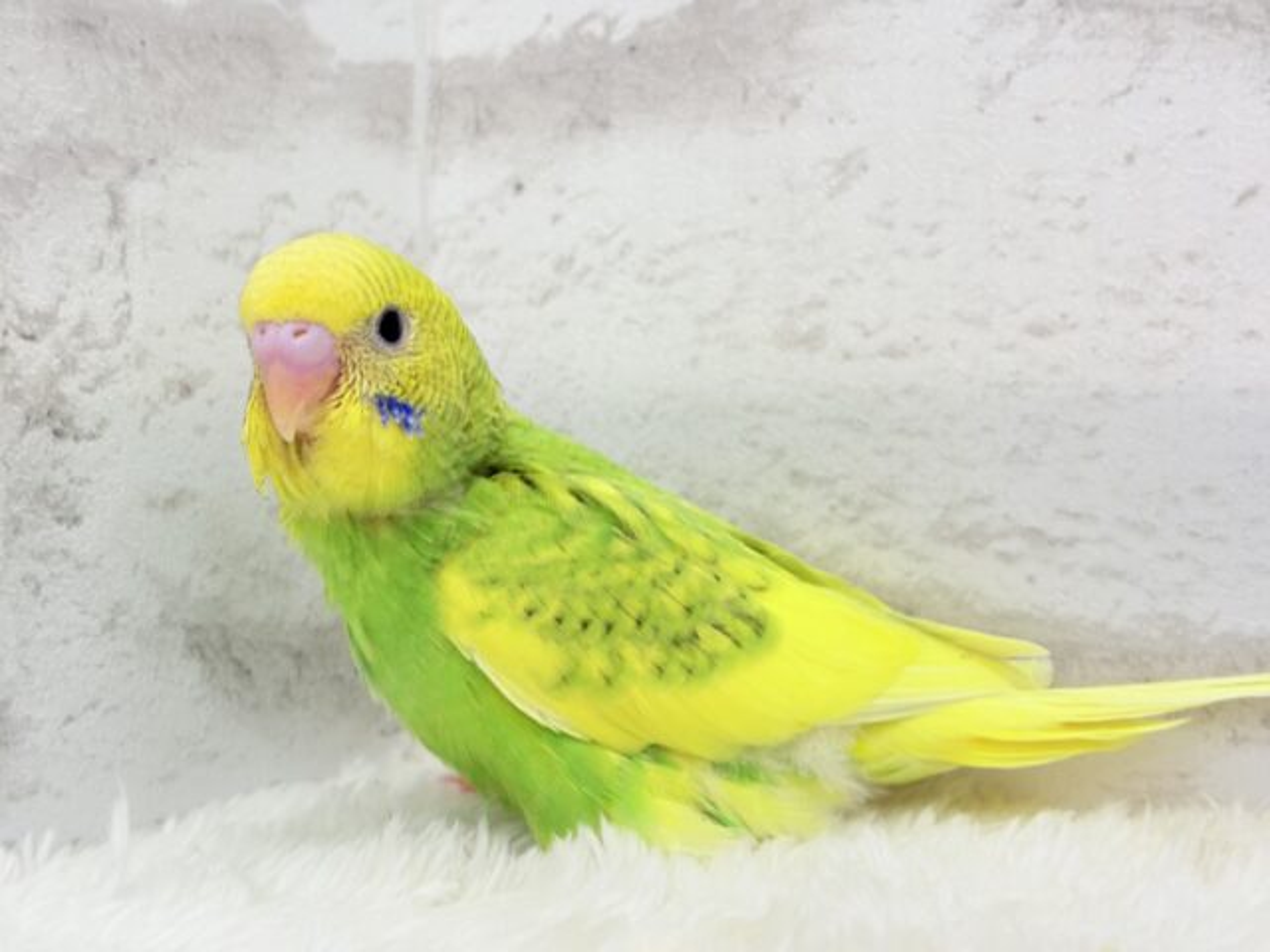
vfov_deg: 28.0
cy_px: 476
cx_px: 635
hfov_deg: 36.8
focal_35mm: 52
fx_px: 1908
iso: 32
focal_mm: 5.96
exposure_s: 1/50
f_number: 1.6
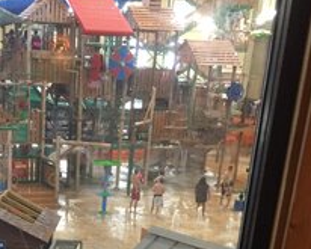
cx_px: 51
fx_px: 608
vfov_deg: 21.1
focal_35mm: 66
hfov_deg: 28.0
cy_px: 323
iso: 250
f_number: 2.2
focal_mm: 4.15
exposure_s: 1/30
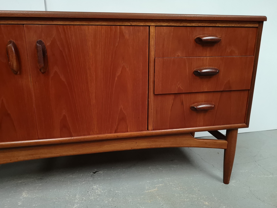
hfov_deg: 65.3
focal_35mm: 27
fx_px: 216
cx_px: 138
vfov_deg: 51.4
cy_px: 104
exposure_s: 1/100
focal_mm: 5.58
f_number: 1.8
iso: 800
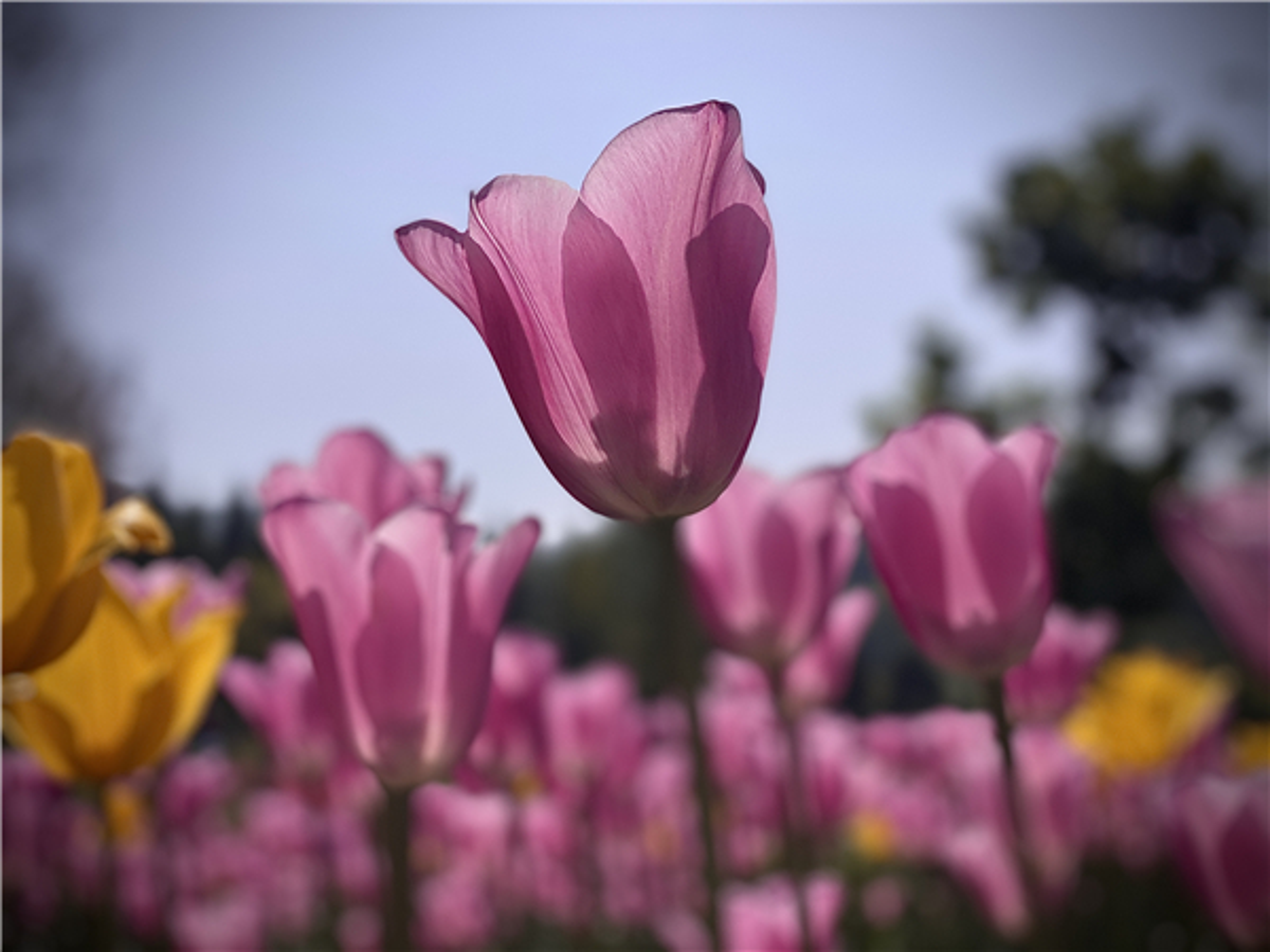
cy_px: 476
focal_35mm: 52
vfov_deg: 28.0
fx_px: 1908
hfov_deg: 36.8
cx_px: 635
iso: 25
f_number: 2
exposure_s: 1/6849
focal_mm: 6
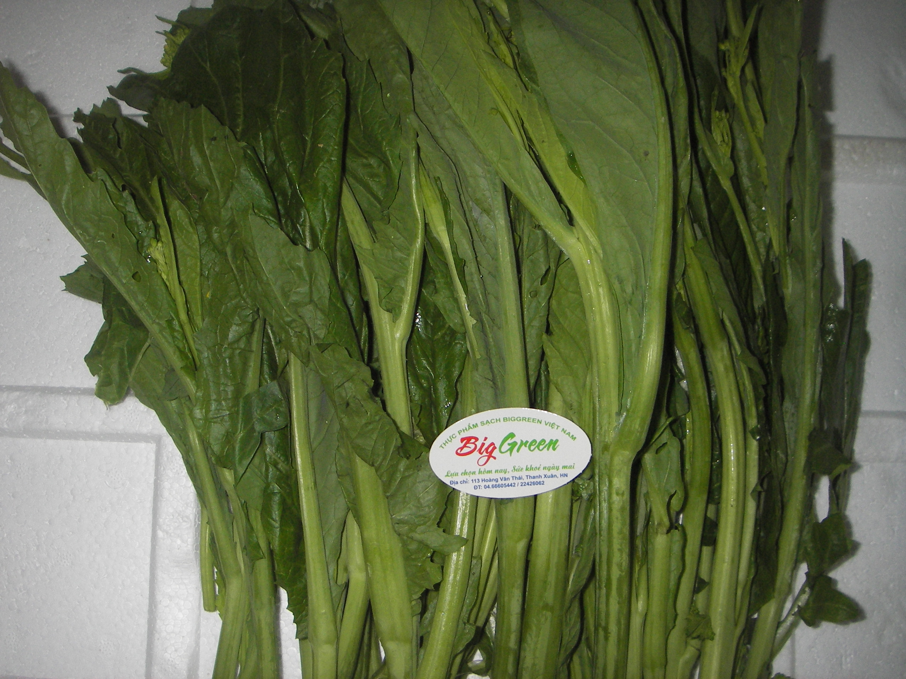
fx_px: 995
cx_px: 453
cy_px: 340
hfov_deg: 49.0
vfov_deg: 37.7
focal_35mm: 38
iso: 100
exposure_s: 1/30
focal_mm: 6.3
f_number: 3.3
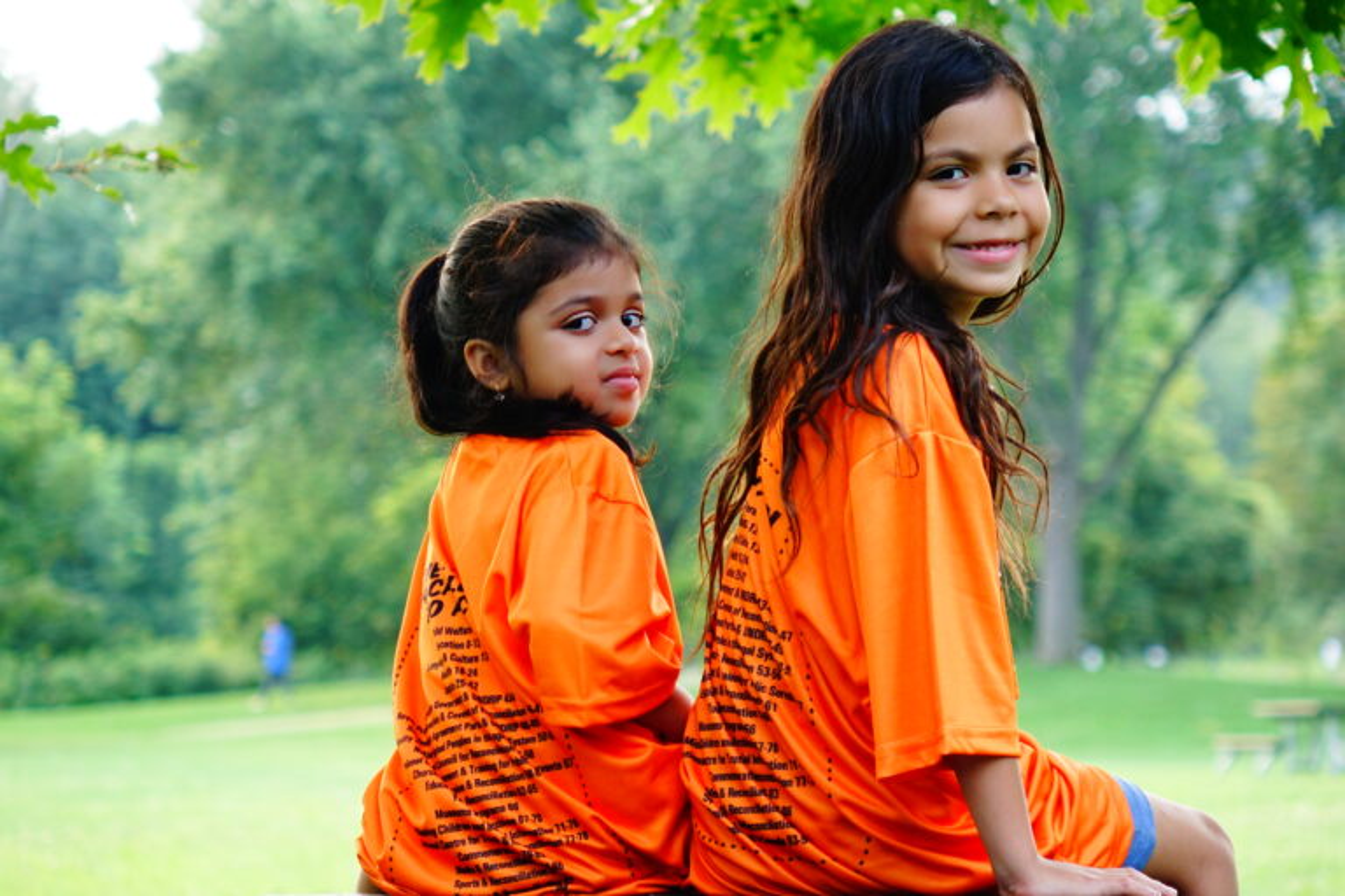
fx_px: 5678
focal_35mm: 152
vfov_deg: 9.0
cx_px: 672
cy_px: 448
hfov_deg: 13.5
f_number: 2.8
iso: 400
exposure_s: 1/200
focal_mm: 55.65
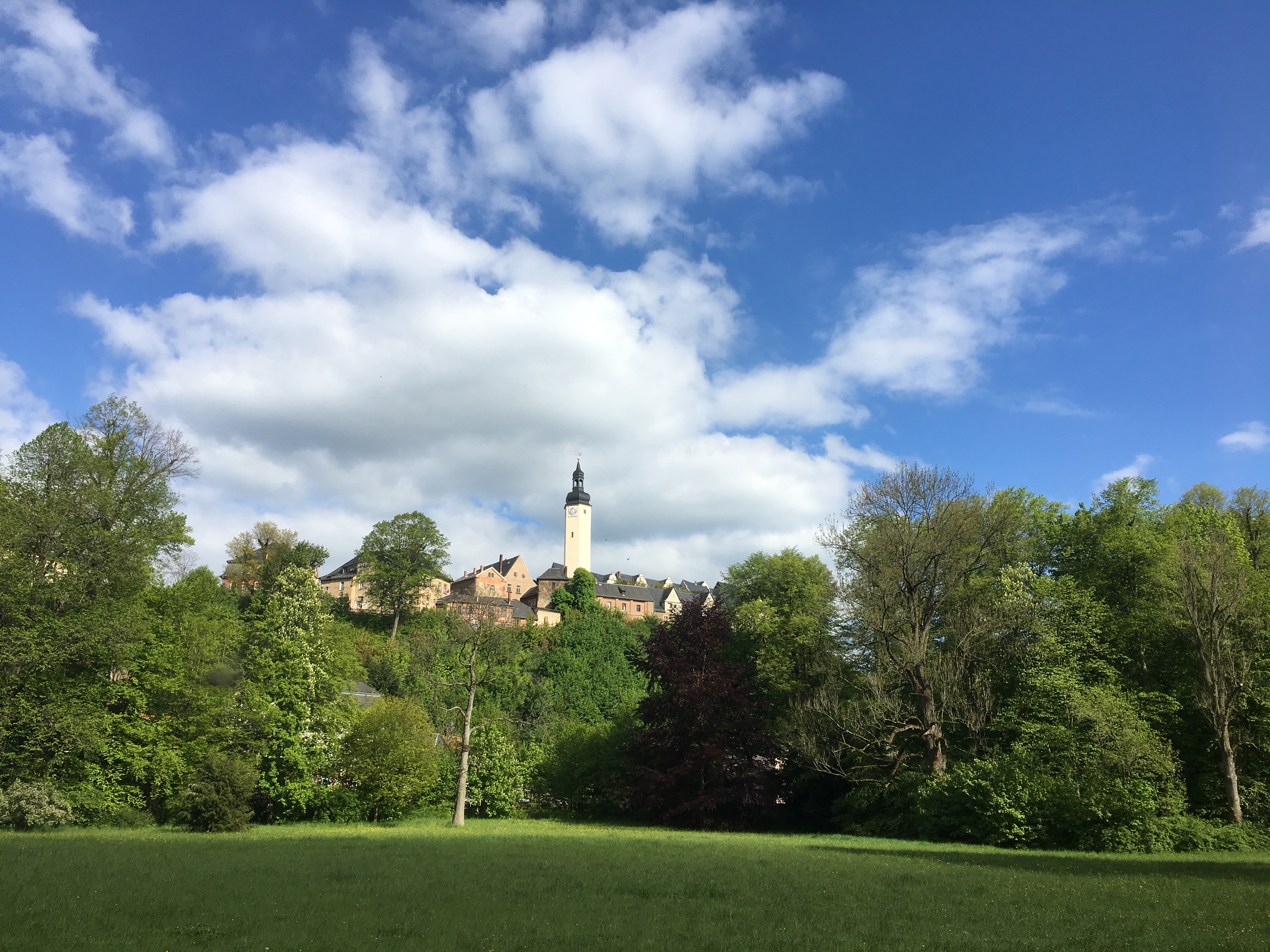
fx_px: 1064
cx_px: 635
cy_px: 476
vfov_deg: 48.2
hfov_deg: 61.7
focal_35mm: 29
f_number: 2.2
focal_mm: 4.15
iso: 25
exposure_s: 1/1748
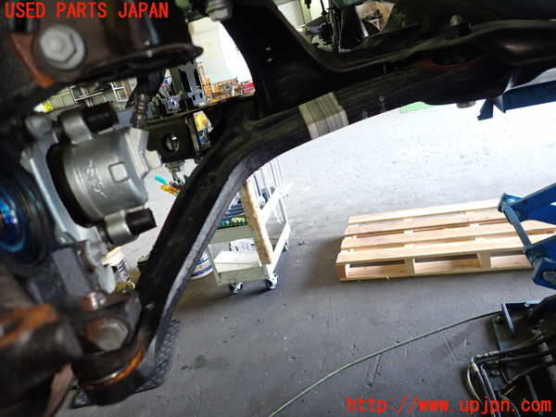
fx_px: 402
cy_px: 208
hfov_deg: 69.4
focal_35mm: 25
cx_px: 278
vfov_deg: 54.9
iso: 200
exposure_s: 1/30
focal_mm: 4.5
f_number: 2
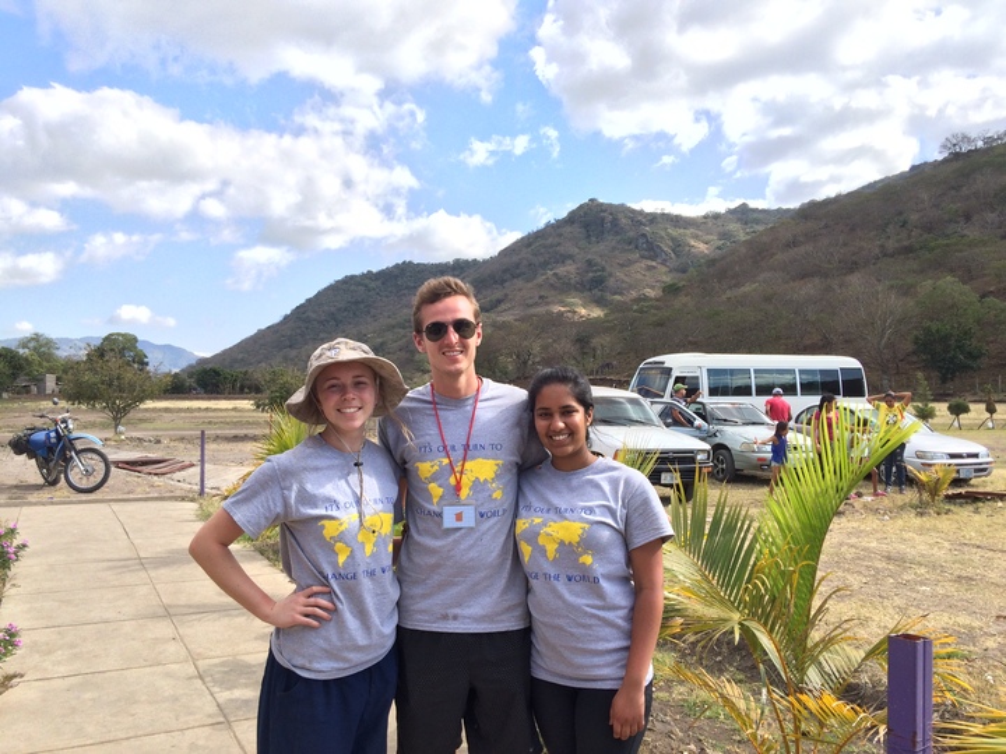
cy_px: 377
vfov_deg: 48.2
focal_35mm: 29
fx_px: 843
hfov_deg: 61.7
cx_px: 503
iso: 32
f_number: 2.2
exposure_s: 1/1026
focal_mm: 4.15
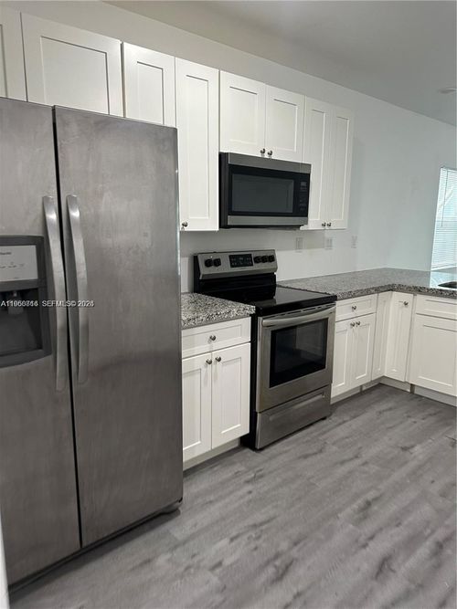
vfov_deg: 71.6
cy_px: 304
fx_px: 423
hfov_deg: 56.8
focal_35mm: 24
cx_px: 228
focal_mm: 6.86
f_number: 1.78
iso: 160
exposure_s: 1/60
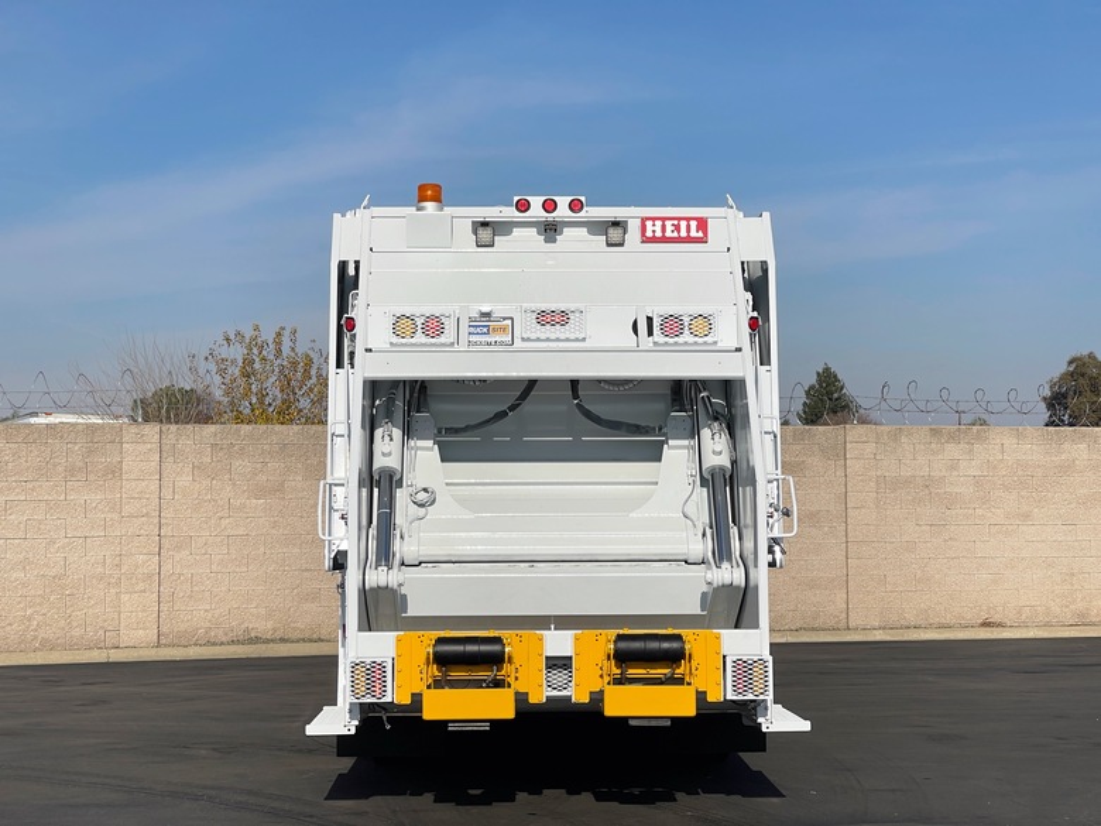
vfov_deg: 22.9
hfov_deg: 30.3
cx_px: 550
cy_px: 413
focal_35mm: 64
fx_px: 2036
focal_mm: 7.5
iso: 20
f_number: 2.2
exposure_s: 1/3125
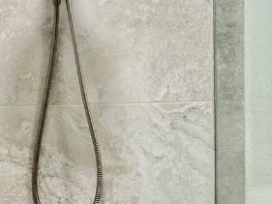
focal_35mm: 51
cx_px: 81
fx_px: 401
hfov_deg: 36.9
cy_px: -8
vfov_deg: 26.8
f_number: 2.2
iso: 250
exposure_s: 1/120
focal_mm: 2.22
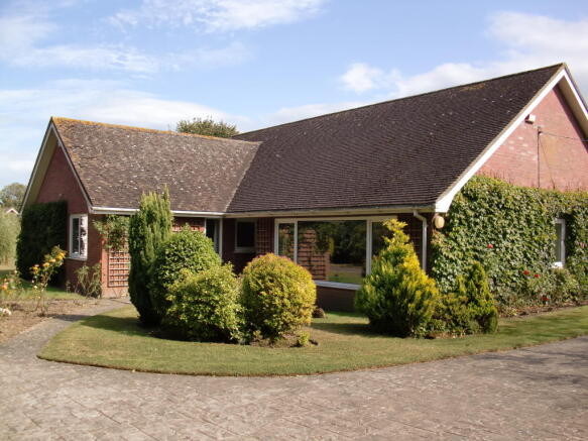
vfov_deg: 39.6
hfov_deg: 51.4
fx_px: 611
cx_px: 294
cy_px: 220
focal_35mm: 36
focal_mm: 6.3
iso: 64
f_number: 2.8
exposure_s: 1/800
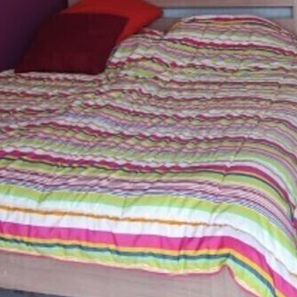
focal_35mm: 68
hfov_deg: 25.3
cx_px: 163
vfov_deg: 24.2
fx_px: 660
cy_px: -1
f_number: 1.9
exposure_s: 1/20
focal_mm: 6.04
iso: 1358
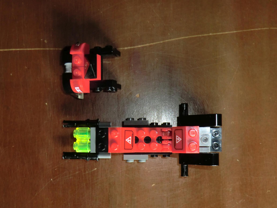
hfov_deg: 38.9
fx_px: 392
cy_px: 106
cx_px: 141
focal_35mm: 49
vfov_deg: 29.7
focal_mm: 8.4
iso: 400
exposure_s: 1/8
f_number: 4
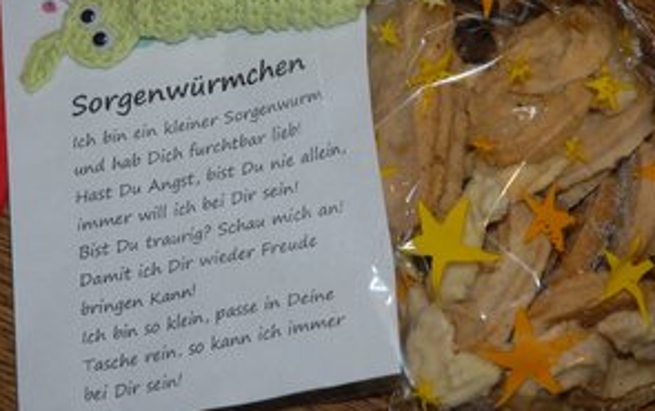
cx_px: 295
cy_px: 97
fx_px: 2766
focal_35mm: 155
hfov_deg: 13.5
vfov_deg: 8.5
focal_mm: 65
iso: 400
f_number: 4.5
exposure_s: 1/200
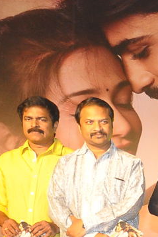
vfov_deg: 14.2
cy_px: 288
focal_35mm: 140
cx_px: 490
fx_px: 924
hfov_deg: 8.2
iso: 800
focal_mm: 21
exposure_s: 1/60
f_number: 5.6
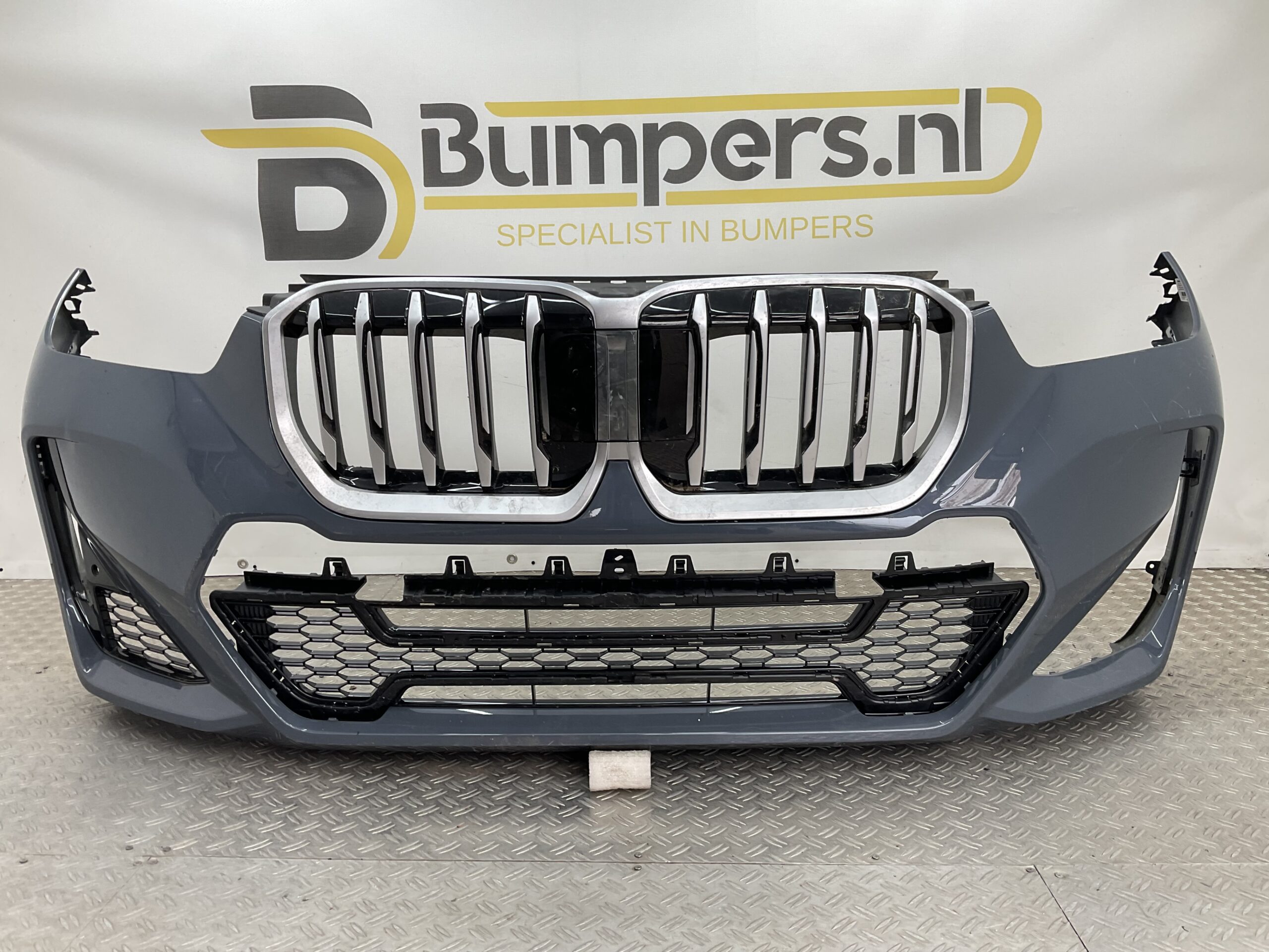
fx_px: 1063
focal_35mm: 29
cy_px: 476
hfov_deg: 61.7
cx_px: 634
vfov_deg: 48.2
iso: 25
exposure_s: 1/120
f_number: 1.8
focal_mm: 3
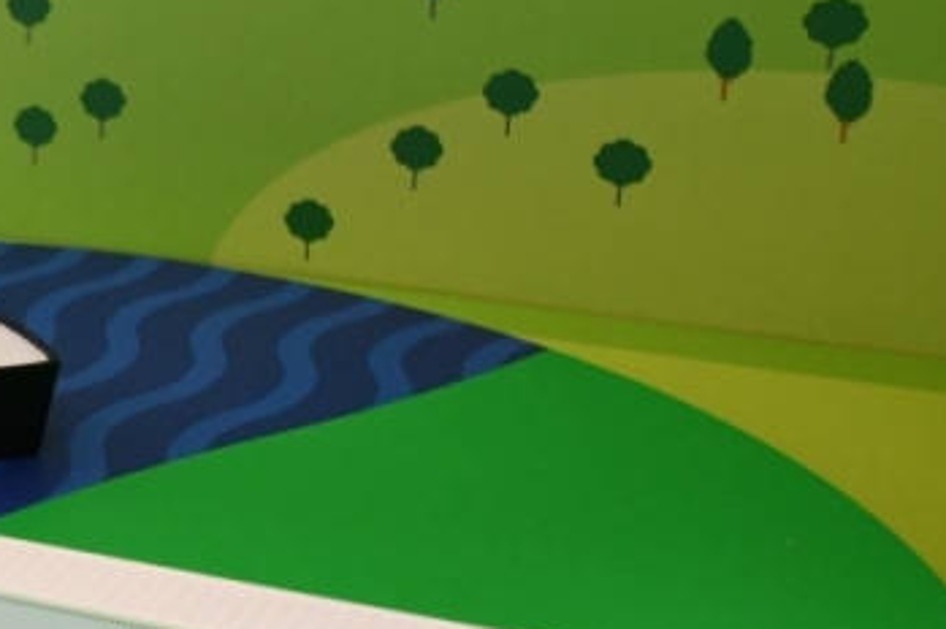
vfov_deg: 15.9
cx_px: -331
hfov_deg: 21.2
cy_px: 351
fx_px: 2258
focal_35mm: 86
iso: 900
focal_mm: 20
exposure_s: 1/125
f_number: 3.5
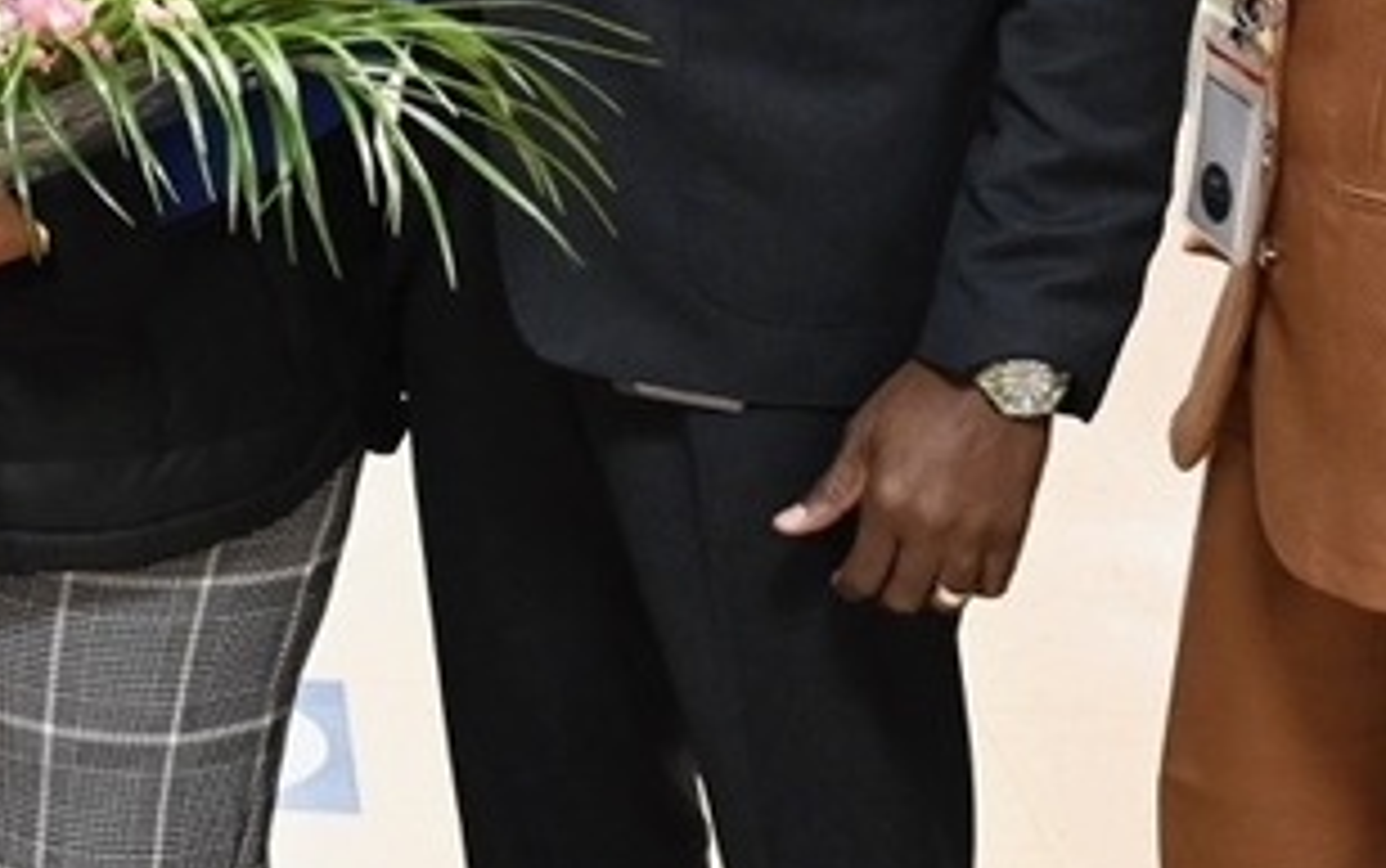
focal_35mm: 90
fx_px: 3390
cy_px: -414
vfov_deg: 13.8
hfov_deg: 21.7
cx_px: -189
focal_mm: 26.5
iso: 3200
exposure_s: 1/60
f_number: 4
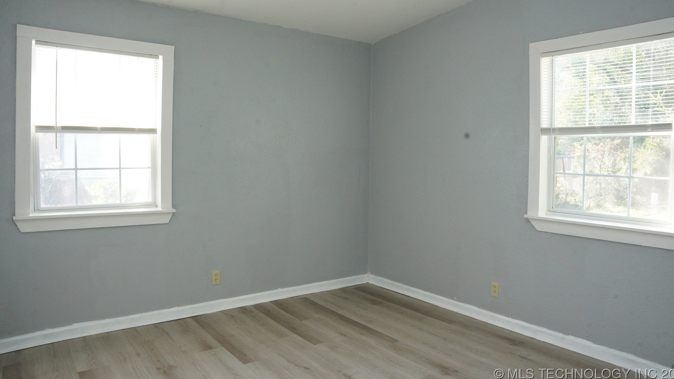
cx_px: 344
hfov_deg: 71.9
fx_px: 465
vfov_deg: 44.2
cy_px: 155
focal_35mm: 26
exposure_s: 1/160
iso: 5000
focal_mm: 24
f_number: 11
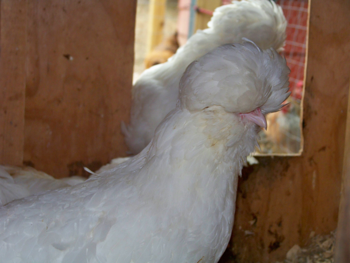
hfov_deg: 23.3
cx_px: 175
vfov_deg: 17.6
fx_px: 849
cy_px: 132
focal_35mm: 84
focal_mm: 16.2
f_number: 3.2
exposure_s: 1/30
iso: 200
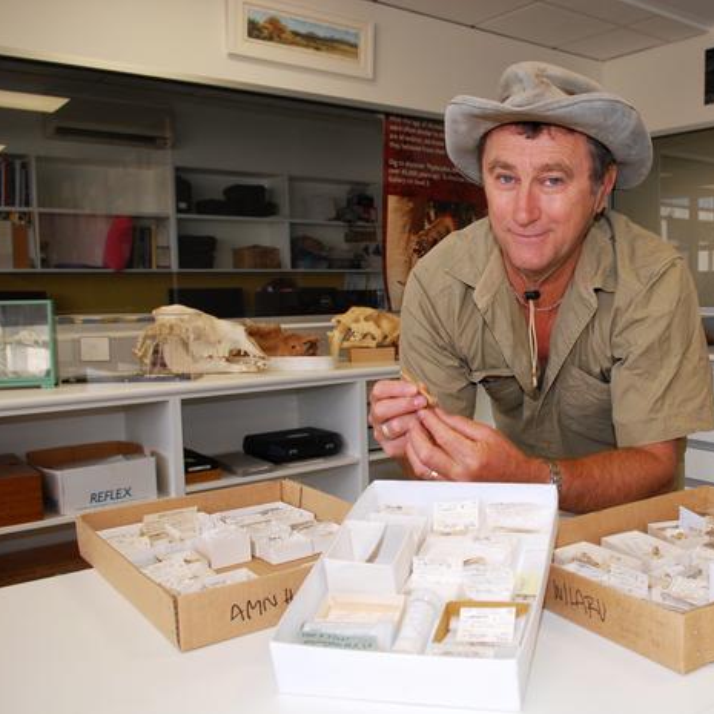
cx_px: 522
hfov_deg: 48.6
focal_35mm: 33
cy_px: 359
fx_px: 762
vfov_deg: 50.2
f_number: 5
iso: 250
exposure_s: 1/60
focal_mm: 17
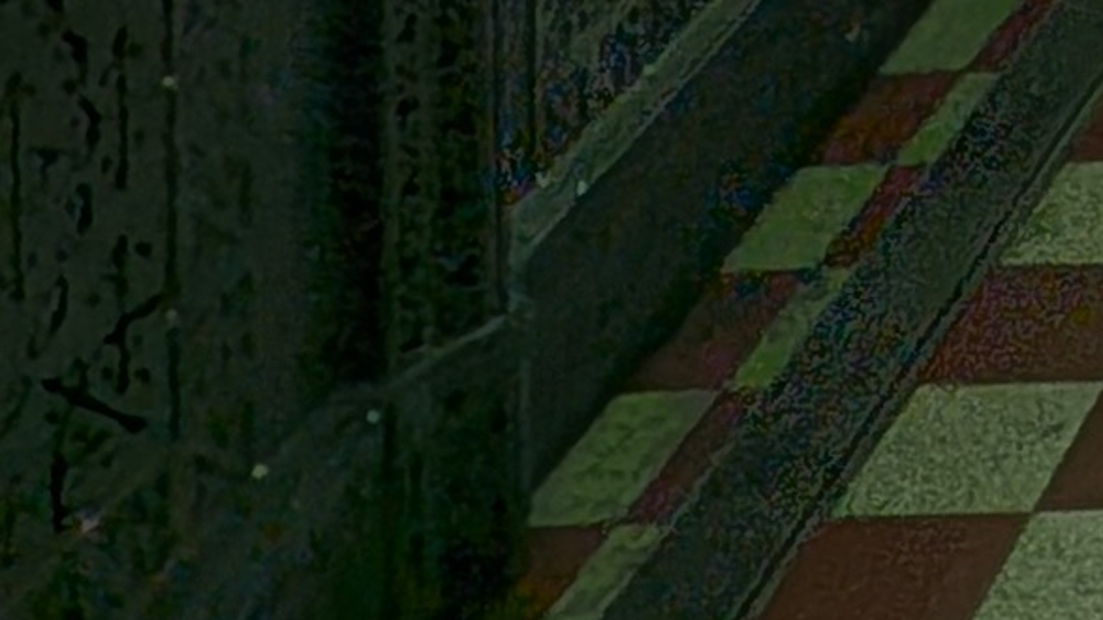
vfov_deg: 8.9
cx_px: 2358
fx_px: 2661
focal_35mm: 91
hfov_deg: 16.3
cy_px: -1563
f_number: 1.7
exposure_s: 1/63.6
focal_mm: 2.02
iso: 55
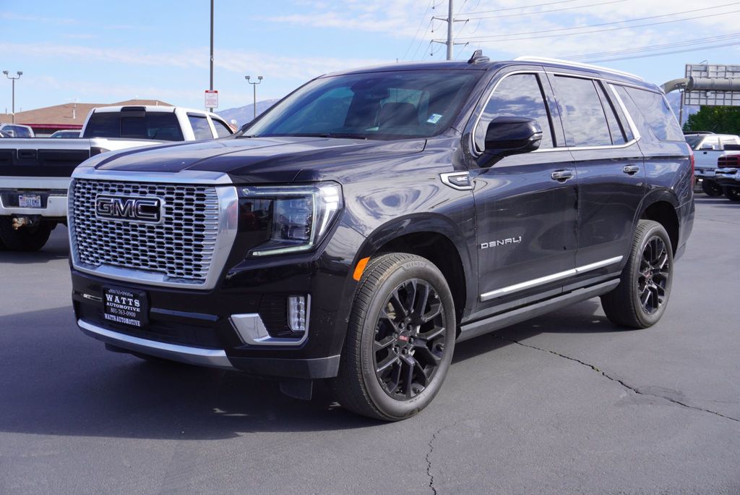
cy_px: 248
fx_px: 864
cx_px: 370
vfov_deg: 31.9
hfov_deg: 46.4
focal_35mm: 42
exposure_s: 1/160
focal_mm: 28
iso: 100
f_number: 8
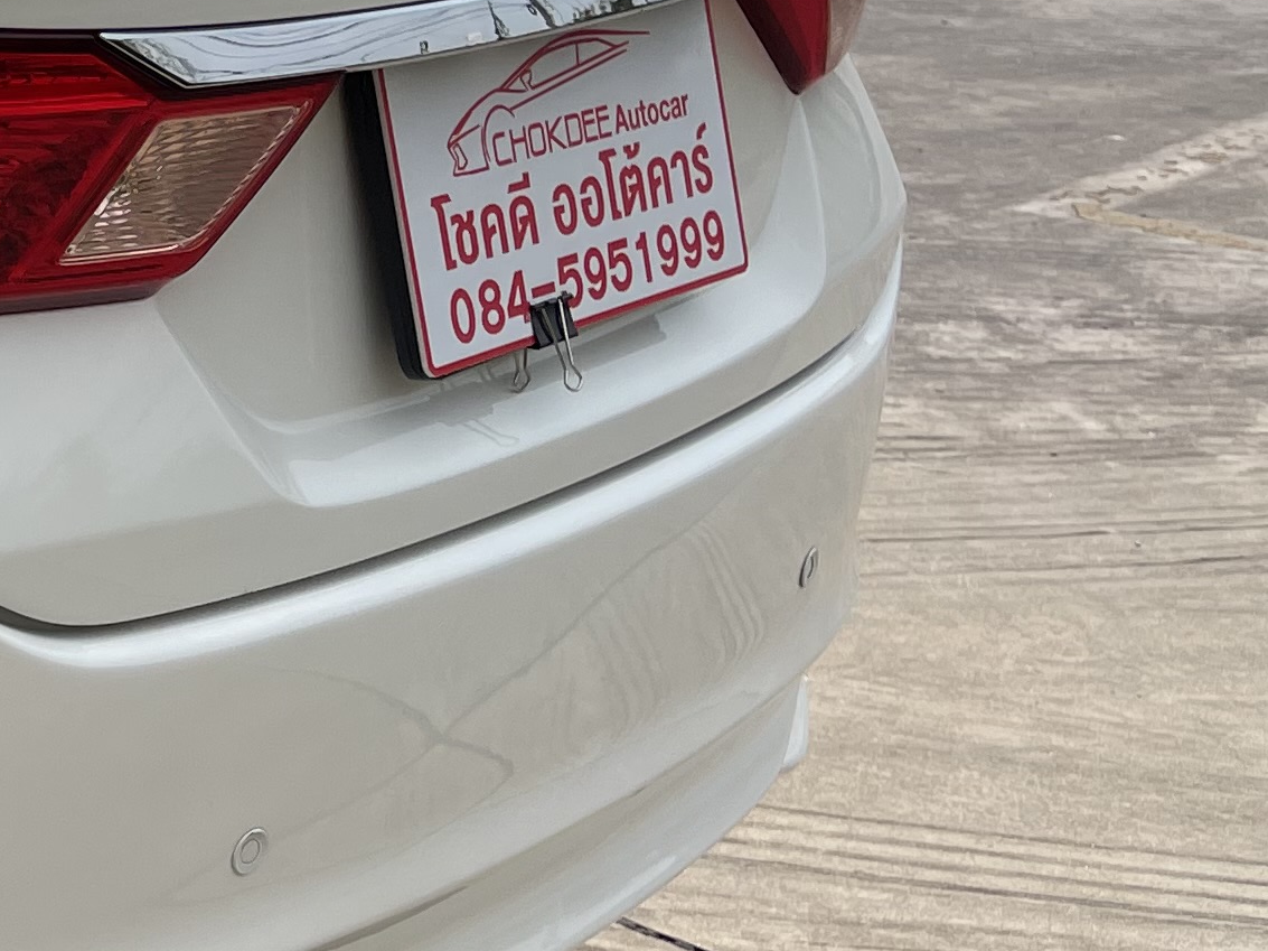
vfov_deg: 16.5
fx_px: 3259
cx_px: -913
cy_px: 225
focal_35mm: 89
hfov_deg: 18.1
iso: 32
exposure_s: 1/5376
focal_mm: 5.1
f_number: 1.6
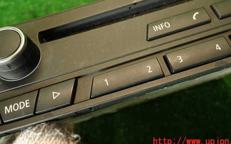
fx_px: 239
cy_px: 50
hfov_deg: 51.5
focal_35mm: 38
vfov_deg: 33.3
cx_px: 121
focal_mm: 5.79
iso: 200
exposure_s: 1/40
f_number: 2.4
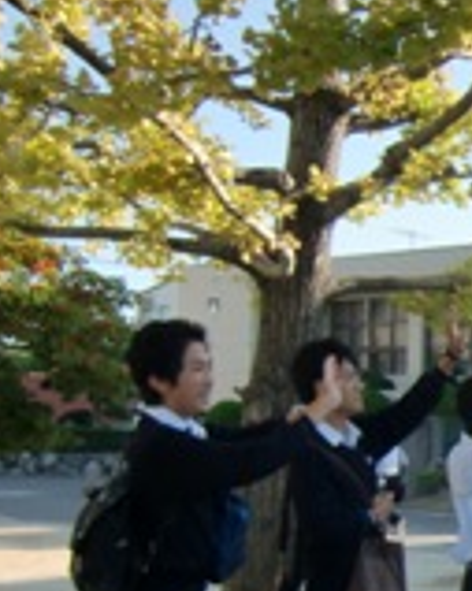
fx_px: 1154
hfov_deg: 20.7
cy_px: 431
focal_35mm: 66
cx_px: 647
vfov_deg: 28.4
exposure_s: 1/400
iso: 64
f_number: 3.2
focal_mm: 4.3
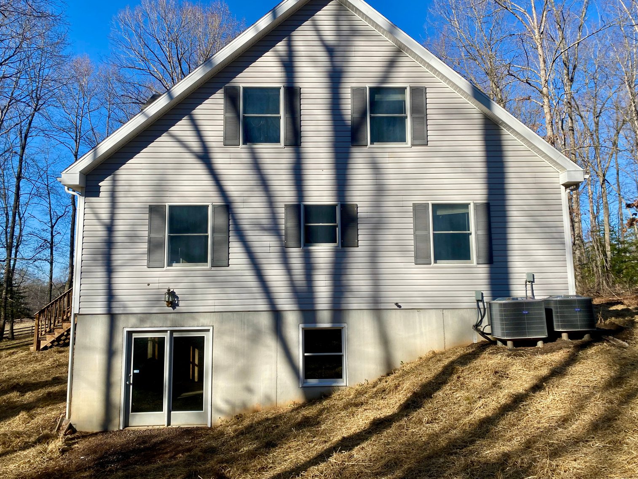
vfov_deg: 53.1
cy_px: 240
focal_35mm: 26
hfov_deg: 67.3
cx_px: 319
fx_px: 479
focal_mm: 4.25
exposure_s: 1/2755
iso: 32
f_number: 1.8
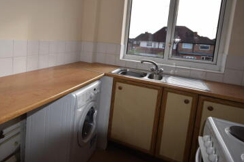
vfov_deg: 52.2
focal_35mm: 24
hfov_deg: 72.5
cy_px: 55
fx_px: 163
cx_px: 91
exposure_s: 1/160
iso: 100
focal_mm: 12
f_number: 6.3
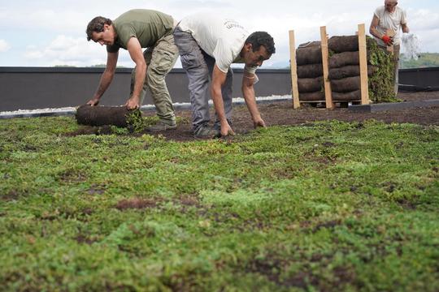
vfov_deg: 30.5
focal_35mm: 44
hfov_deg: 44.5
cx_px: 220
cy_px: 146
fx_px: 537
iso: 100
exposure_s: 1/400
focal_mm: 44
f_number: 4.5
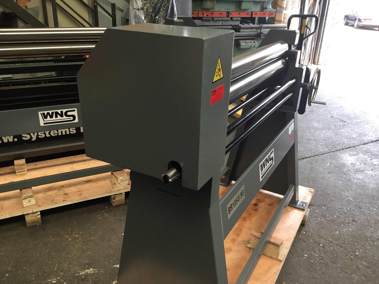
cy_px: 142
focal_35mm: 31
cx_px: 190
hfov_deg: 58.4
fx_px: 339
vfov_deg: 45.4
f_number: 2.4
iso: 32
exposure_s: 1/50
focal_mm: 3.3
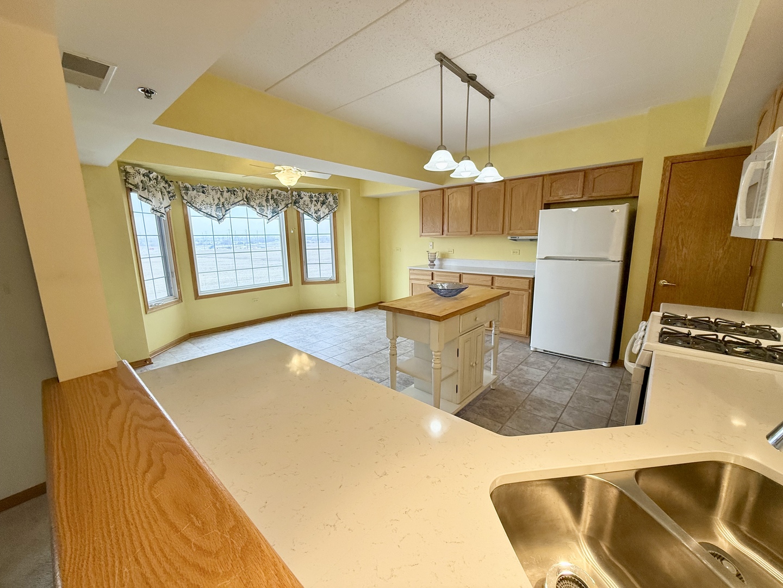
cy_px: 294
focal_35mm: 14
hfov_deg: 102.1
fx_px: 317
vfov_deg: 85.7
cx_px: 392
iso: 160
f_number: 2.2
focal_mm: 2.22
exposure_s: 1/120
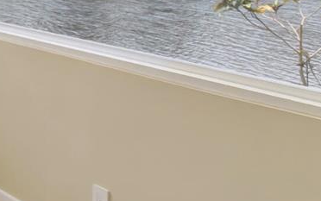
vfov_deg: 14.8
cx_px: -439
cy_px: -69
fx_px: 735
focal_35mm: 84
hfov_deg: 15.1
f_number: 8
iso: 640
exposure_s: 1/80
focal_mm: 10
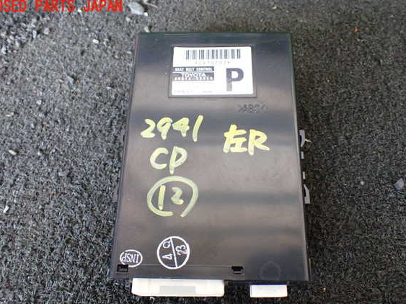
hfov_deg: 56.8
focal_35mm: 32
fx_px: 375
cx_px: 208
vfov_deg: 44.1
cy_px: 160
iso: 800
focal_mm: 5.4
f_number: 2.3
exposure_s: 1/100
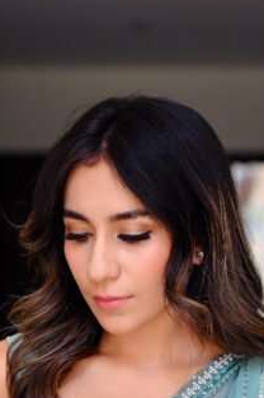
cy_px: 357
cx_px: 132
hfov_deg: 9.5
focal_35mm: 144
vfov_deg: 14.1
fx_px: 1587
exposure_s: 1/320
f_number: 2.8
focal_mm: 50
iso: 1250
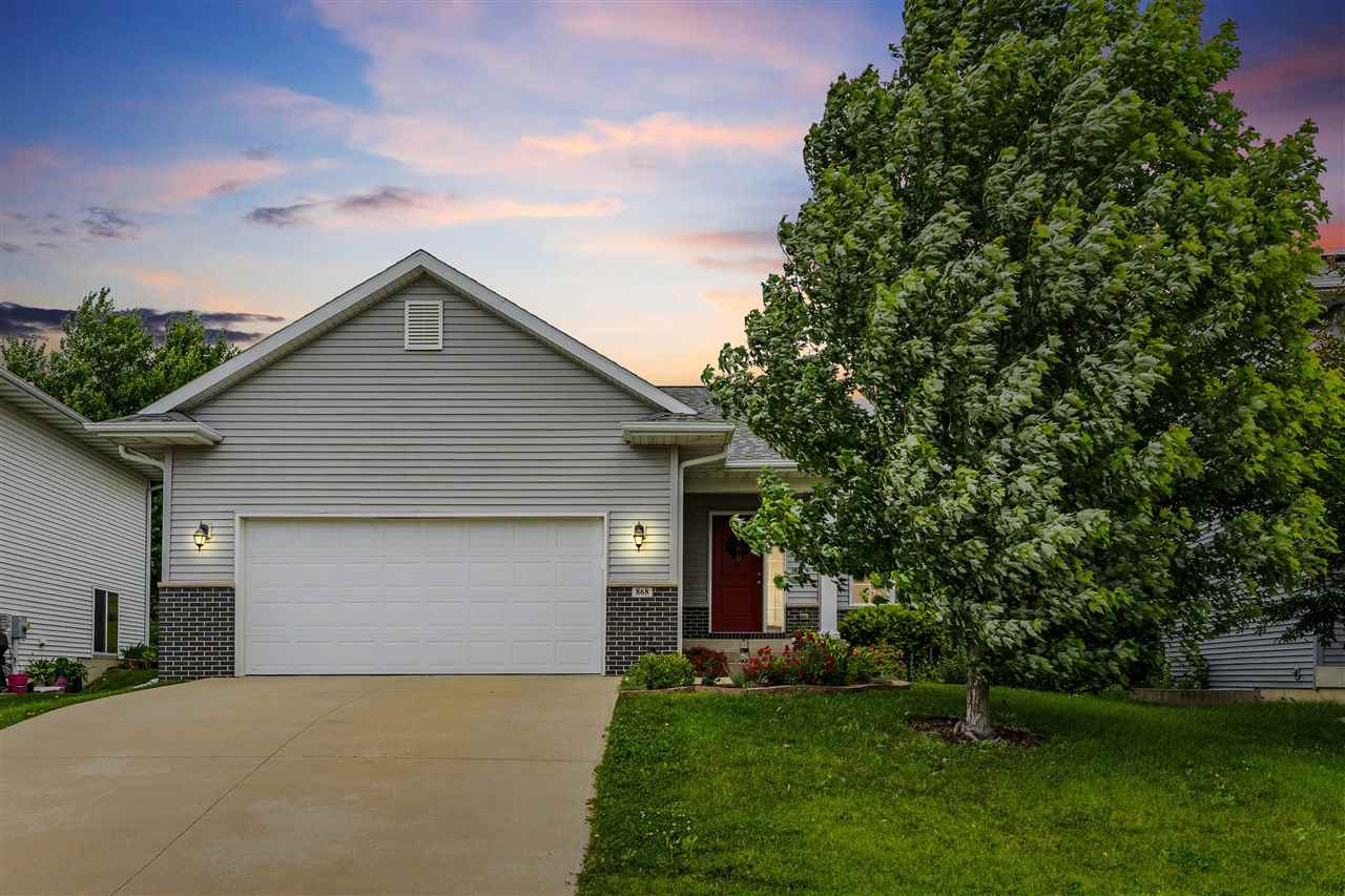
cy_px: 448
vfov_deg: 51.3
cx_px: 672
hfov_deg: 71.5
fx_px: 934
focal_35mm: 25
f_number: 8
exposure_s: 1/640
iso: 800
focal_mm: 17
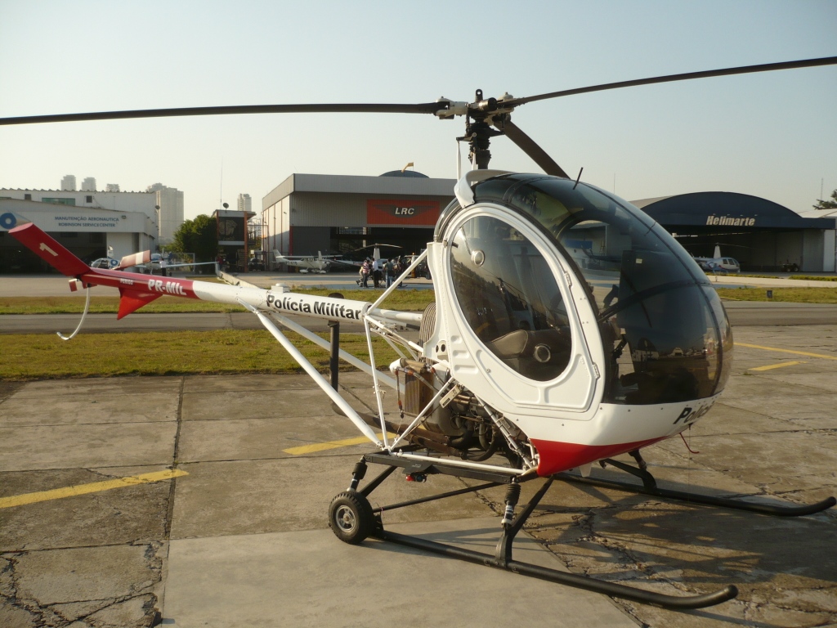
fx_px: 846
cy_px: 314
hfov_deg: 52.6
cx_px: 418
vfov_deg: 40.7
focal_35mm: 35
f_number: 2.8
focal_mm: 5.8
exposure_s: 1/1000
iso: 100
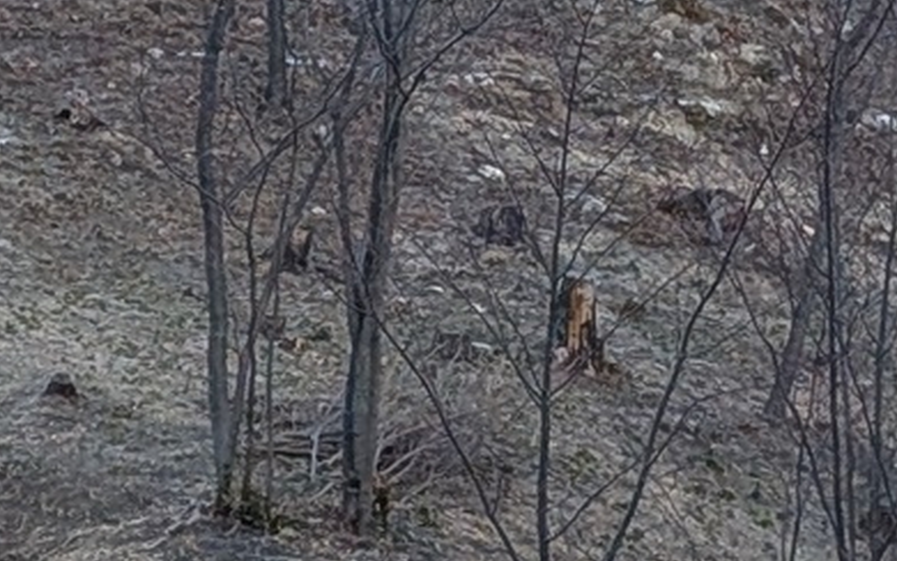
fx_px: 6676
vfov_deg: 4.8
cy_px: 37
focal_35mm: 273
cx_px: 320
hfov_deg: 7.7
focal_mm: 6.9
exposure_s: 1/597
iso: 22
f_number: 1.68
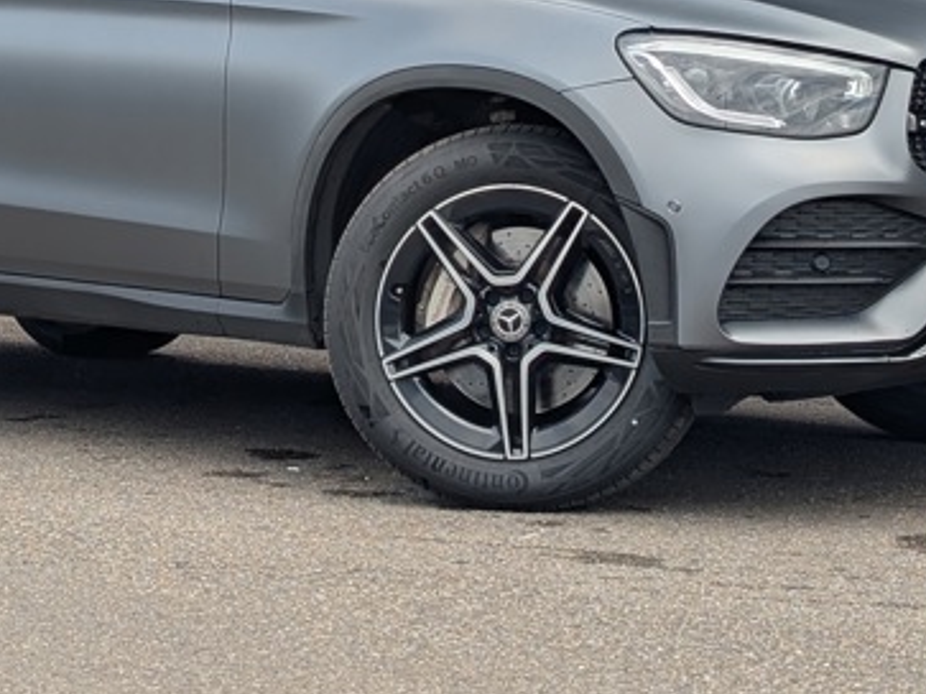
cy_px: 46
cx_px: 311
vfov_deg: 13.6
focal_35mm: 108
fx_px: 2888
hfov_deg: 18.2
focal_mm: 6.9
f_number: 1.68
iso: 19
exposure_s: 1/483
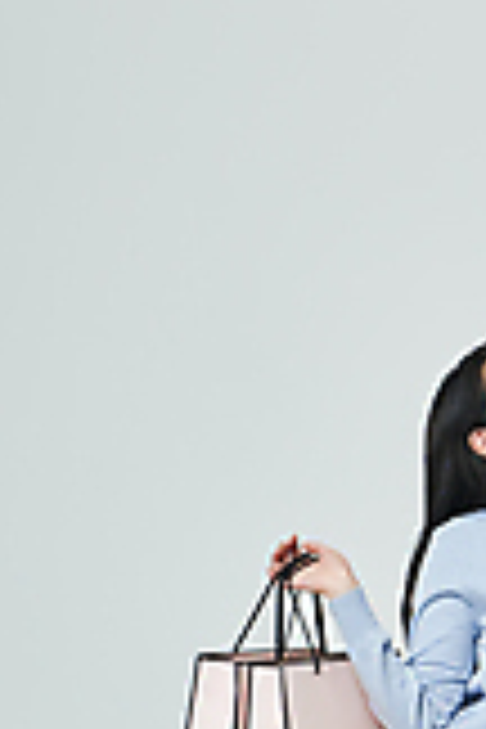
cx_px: 533
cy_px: 666
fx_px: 3098
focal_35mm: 153
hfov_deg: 8.9
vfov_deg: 13.3
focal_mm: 62
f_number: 11
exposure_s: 1/125
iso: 100
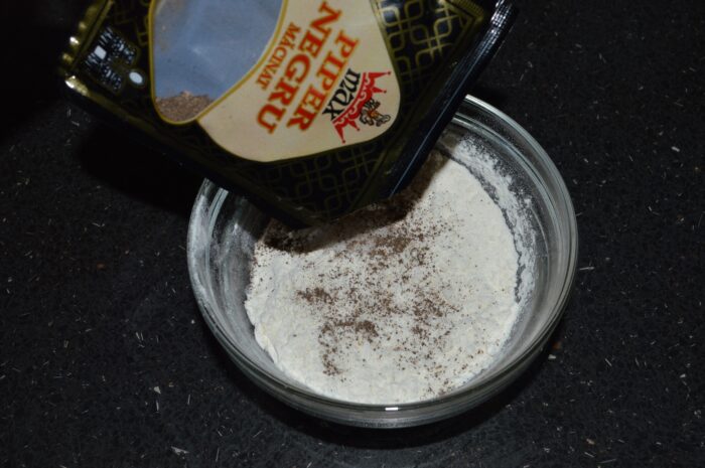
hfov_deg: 41.2
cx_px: 352
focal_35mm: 48
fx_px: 939
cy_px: 234
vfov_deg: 28.0
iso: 100
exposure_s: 1/60
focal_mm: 32
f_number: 8
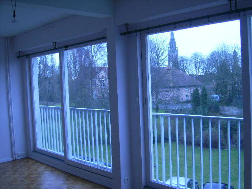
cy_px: 94
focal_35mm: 40
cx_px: 126
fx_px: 291
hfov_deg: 46.8
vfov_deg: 36.0
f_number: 2.8
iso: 50
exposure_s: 1/78
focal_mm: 8.25
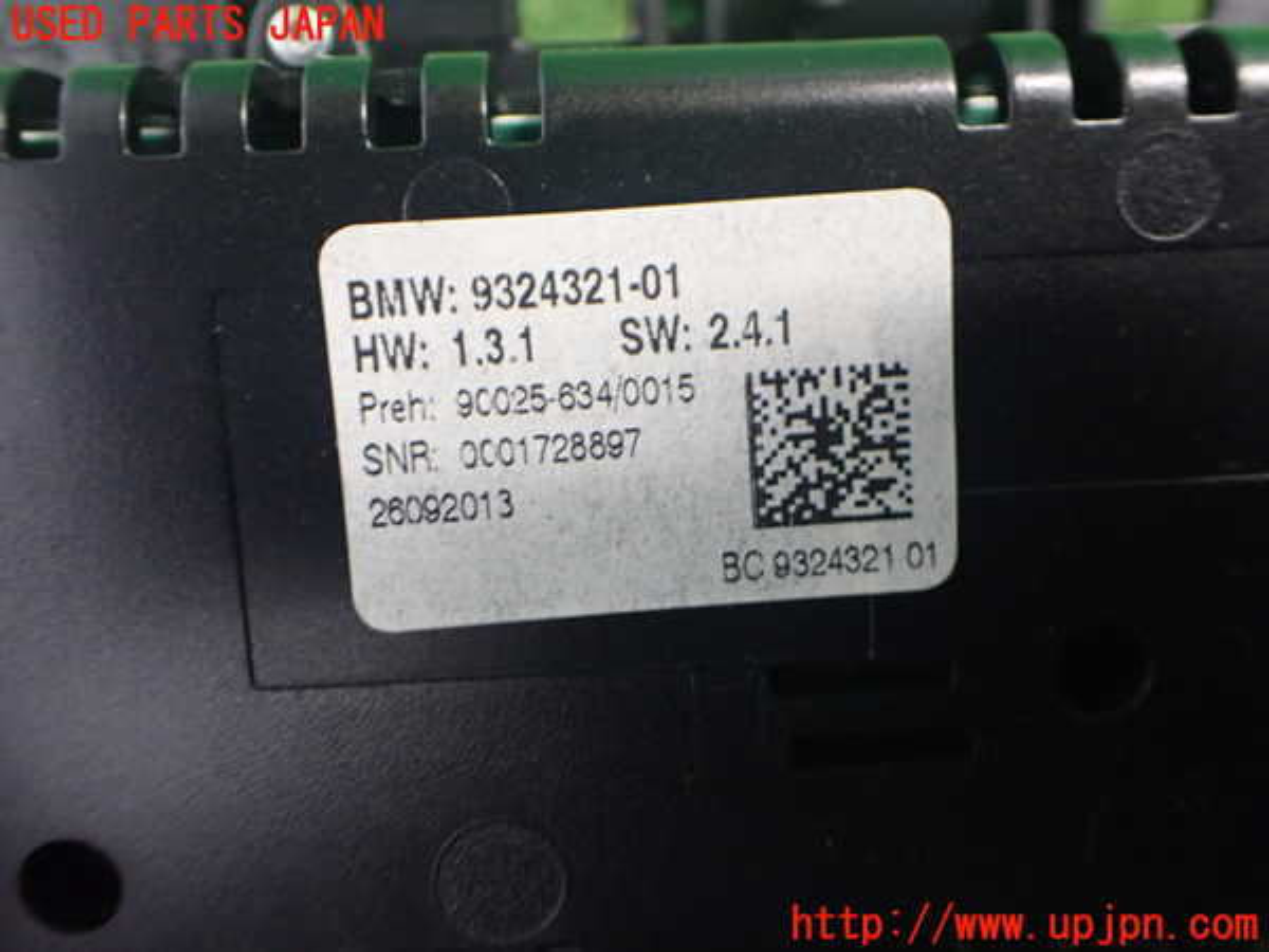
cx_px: 634
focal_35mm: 30
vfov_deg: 46.8
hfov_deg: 60.0
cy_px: 476
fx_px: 1100
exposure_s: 1/50
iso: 800
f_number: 2.3
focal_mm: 5.4
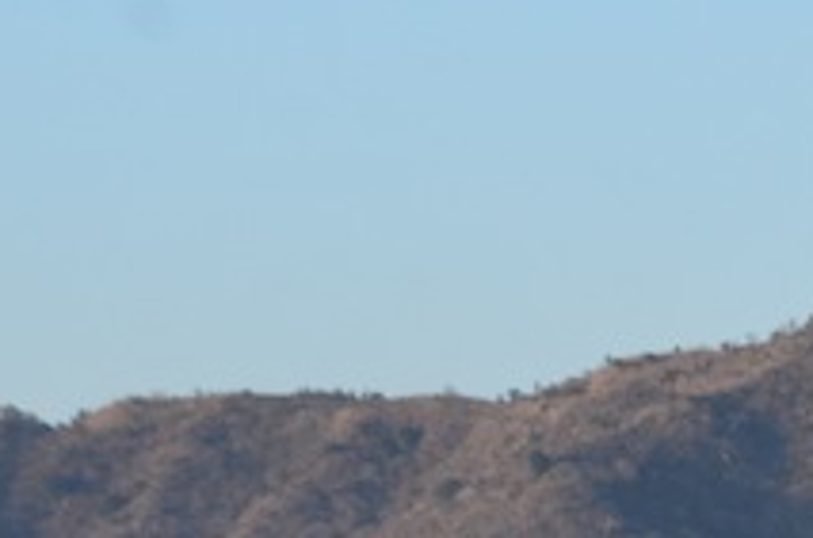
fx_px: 8267
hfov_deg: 5.6
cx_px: 1324
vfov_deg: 3.7
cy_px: 855
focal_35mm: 367
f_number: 10
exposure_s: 1/250
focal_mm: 65
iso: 400
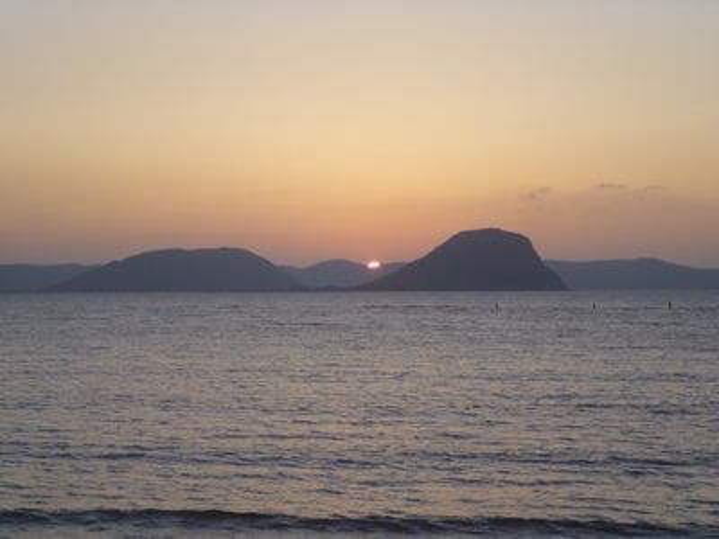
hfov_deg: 22.5
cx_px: 360
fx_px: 1807
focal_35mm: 87
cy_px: 270
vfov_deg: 17.0
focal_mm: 15.5
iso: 125
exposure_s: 1/100
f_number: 5.8
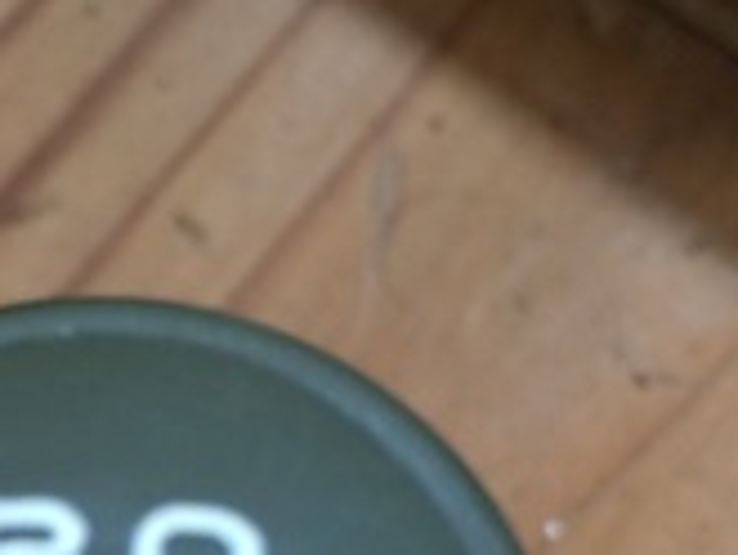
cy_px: 656
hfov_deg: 21.6
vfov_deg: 16.2
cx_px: 27
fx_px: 1877
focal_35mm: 88
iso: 160
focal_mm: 4.15
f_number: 2.2
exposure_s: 1/33
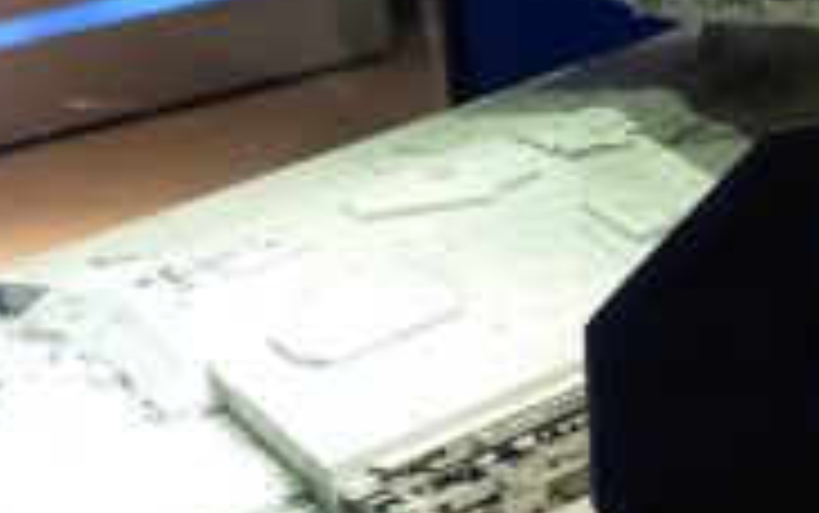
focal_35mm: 122
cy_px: 268
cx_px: 922
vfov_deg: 10.8
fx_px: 2725
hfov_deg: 16.5
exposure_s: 1/25
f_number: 2.8
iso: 800
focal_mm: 7.6
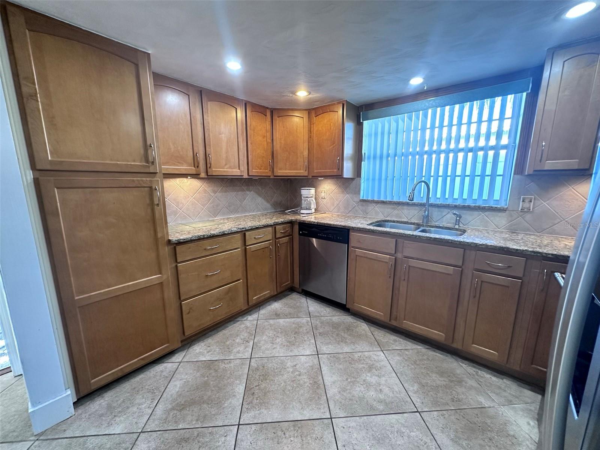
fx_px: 243
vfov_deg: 85.7
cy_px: 225
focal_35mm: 14
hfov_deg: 102.1
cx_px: 300
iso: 200
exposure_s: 1/60
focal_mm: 2.22
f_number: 2.2
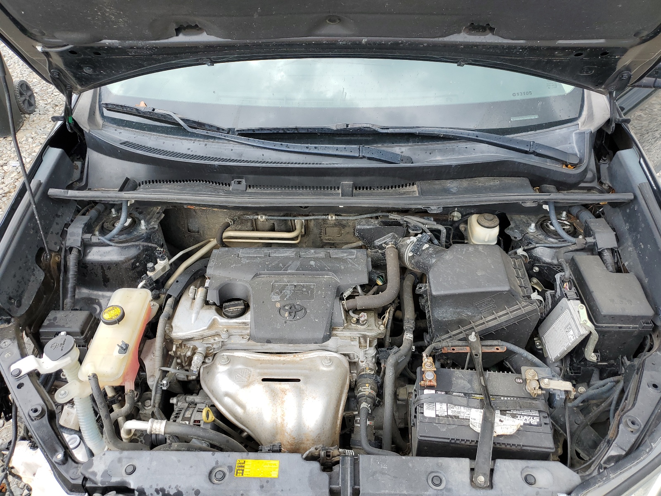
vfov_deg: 53.1
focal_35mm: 26
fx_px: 496
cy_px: 248
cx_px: 330
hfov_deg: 67.3
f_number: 1.5
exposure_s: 1/455
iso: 50
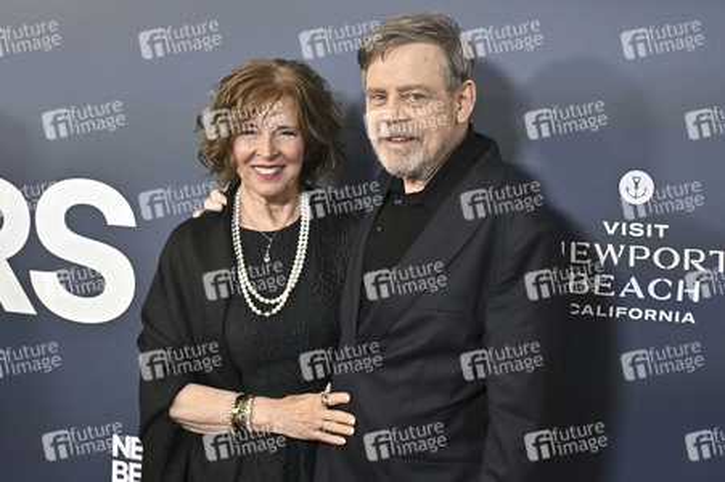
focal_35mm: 50
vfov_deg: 27.0
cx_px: 362
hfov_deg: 39.6
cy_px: 241
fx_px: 1006
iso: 2500
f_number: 5.6
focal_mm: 50
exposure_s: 1/320
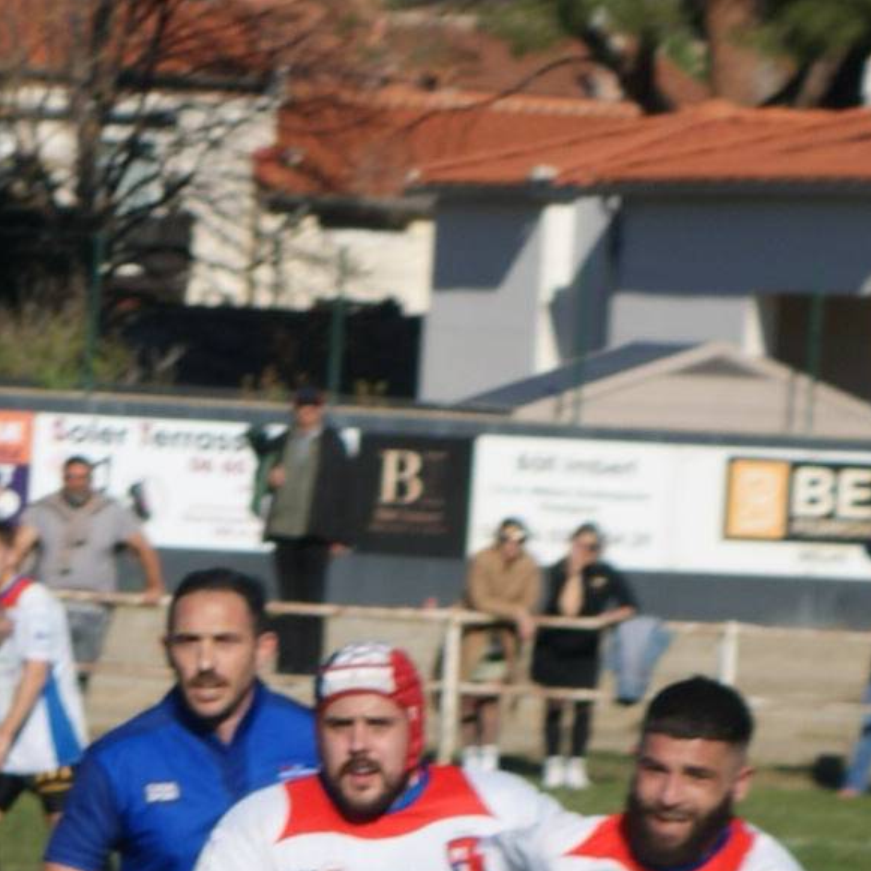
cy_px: 1402
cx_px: -807
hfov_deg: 3.9
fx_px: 12668
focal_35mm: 445
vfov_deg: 3.9
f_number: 8
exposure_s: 1/500
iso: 100
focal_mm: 70
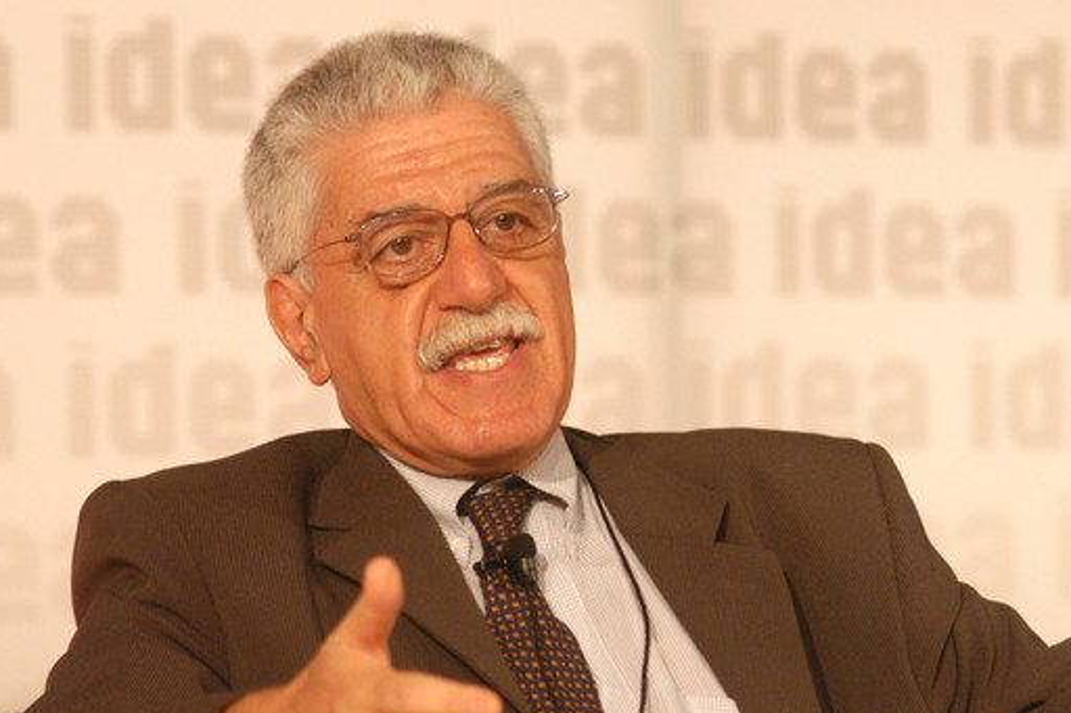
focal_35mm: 272
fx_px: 8078
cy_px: 378
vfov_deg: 5.1
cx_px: 527
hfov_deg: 7.6
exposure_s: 1/250
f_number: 4
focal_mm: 145
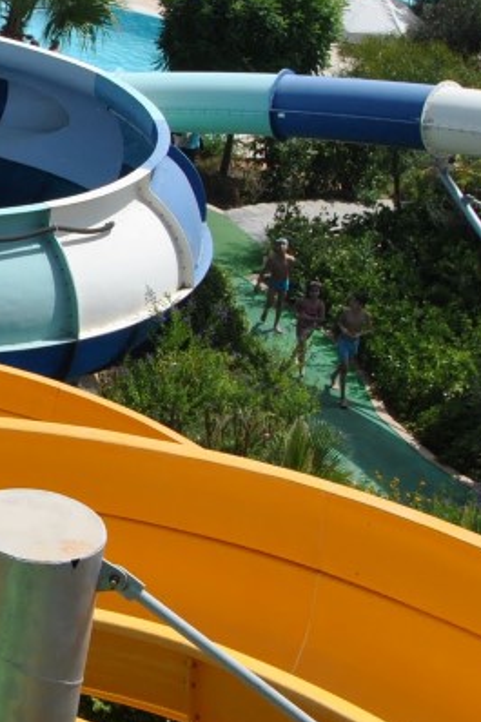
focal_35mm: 104
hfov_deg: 12.2
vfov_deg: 19.6
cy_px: 357
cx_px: -340
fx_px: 2086
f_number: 9
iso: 100
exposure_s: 1/320
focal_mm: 24
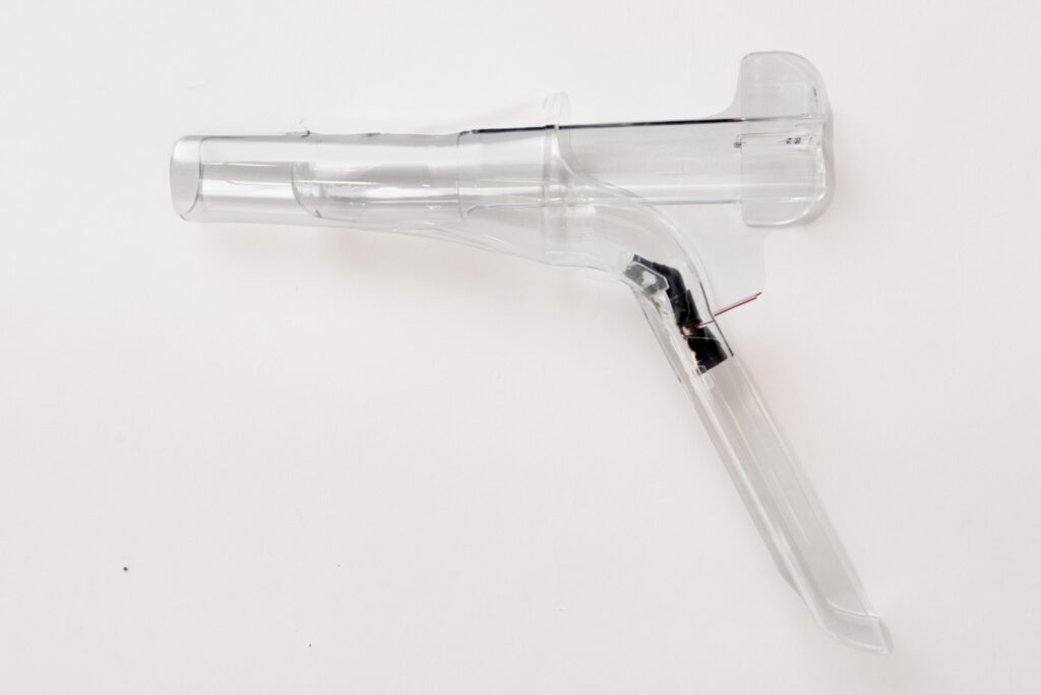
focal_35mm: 48
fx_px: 1388
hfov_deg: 41.1
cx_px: 520
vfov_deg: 28.1
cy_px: 348
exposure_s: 1/200
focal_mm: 48
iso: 500
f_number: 7.1
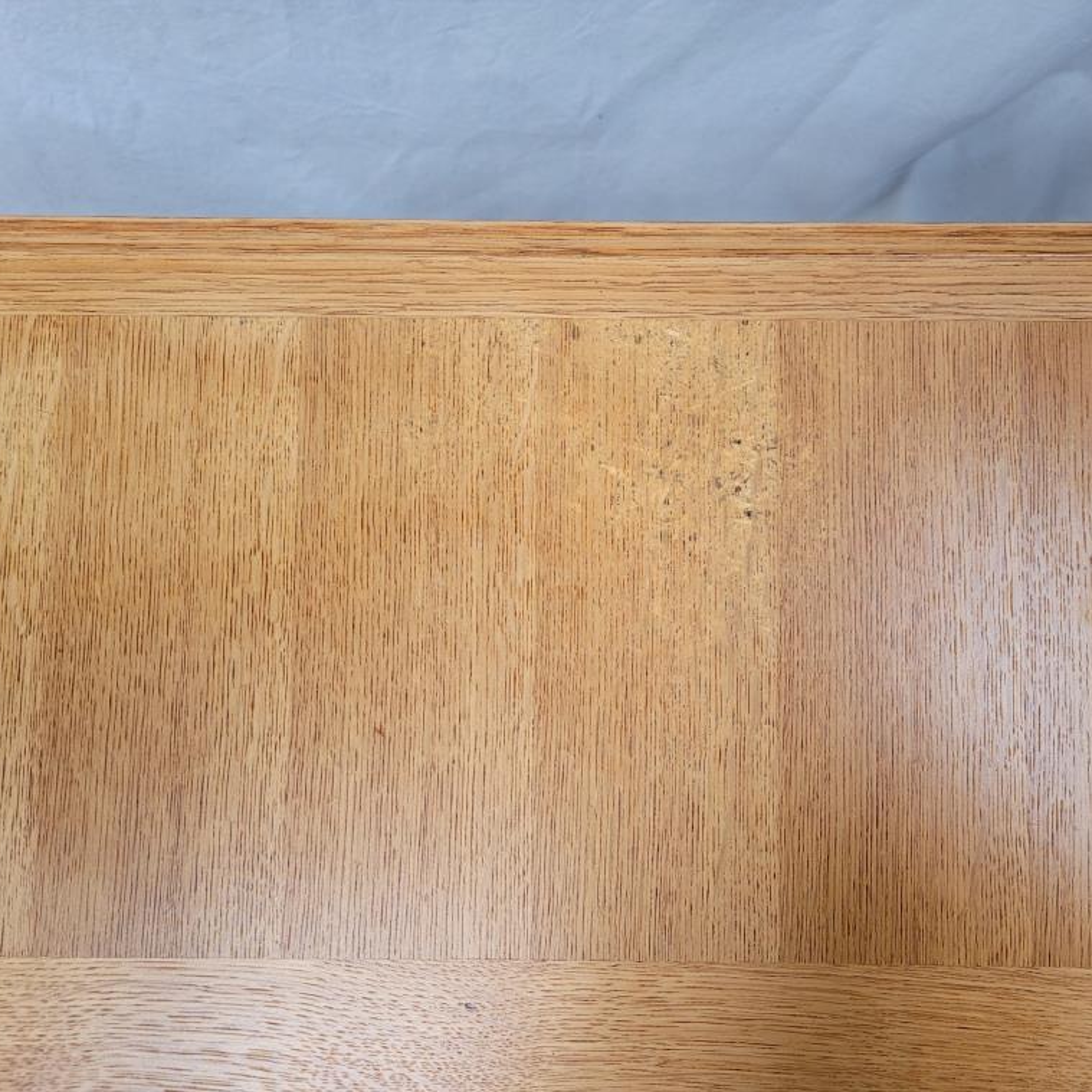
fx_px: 1106
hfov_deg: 52.5
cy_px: 541
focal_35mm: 31
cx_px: 575
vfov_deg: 52.5
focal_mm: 5.4
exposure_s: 1/50
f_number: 1.8
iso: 200
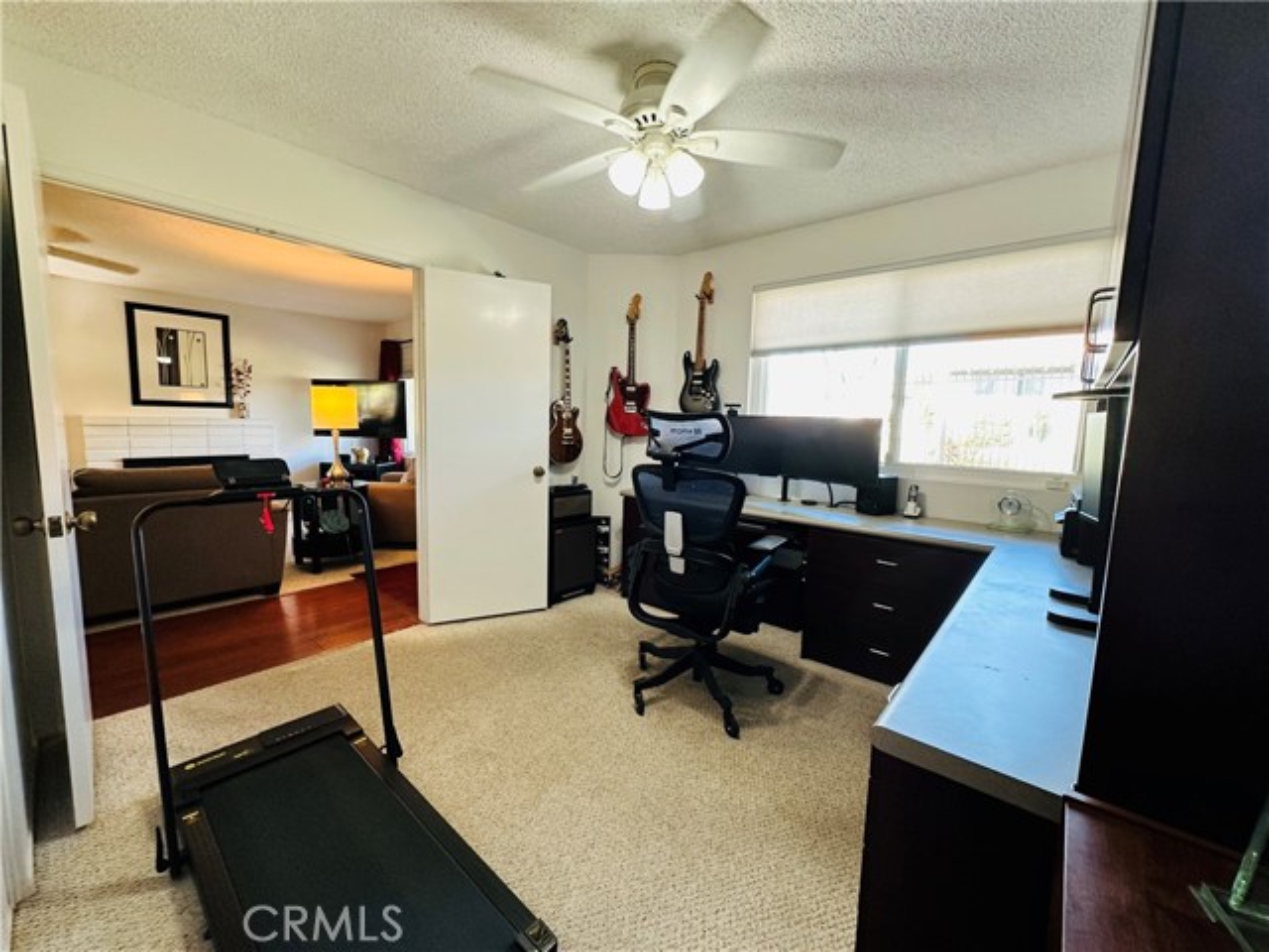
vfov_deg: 85.7
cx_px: 634
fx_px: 513
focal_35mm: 14
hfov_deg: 102.1
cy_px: 476
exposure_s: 1/60
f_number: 2.2
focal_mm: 2.22
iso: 200
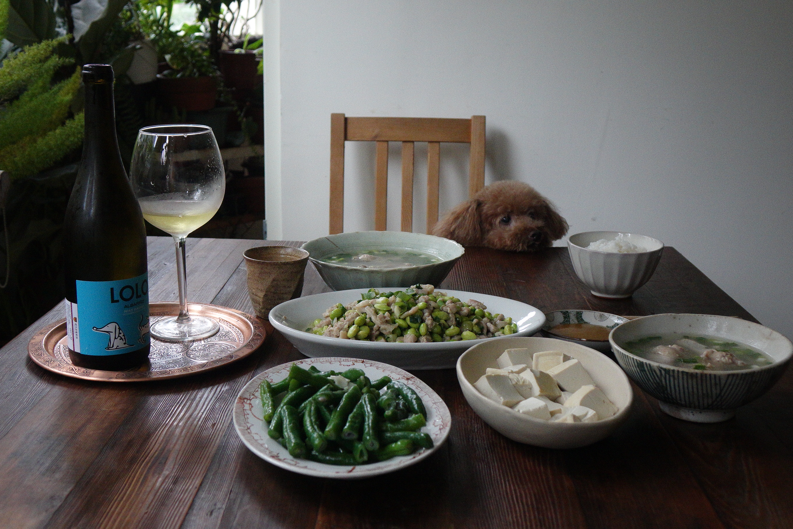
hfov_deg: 46.4
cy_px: 264
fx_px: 925
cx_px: 396
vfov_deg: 31.9
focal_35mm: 42
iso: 2000
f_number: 4
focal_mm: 15.45
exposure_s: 1/320
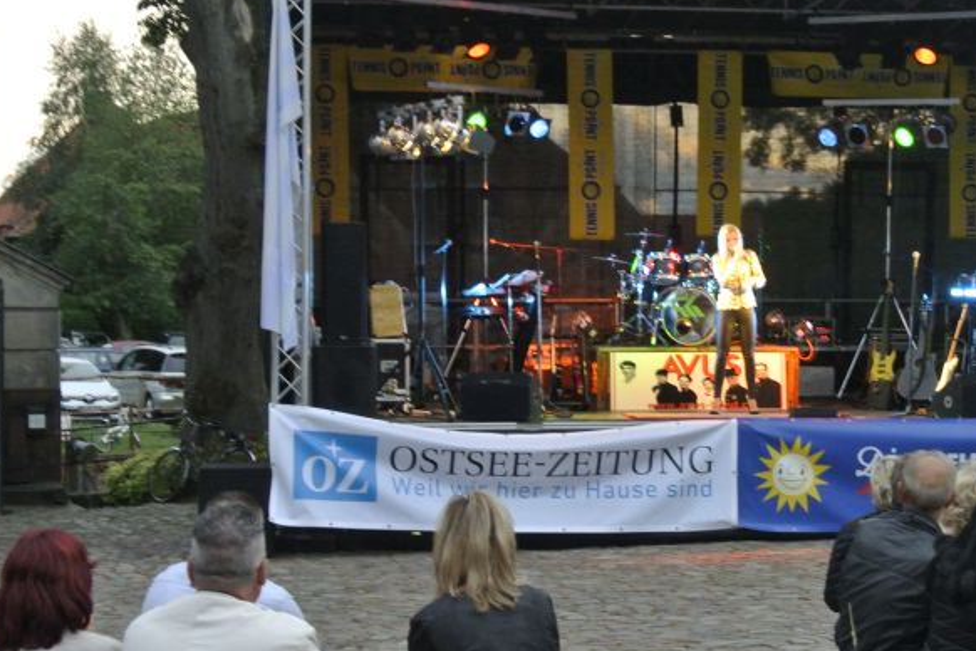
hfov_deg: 23.5
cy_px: 445
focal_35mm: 86
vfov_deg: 15.8
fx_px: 2331
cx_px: 677
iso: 640
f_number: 4.8
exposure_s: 1/30
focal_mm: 19.6
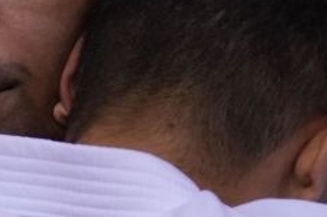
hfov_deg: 2.0
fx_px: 9207
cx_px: 77
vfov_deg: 1.4
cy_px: 172
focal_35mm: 1015
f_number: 2.8
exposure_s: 1/1000
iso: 2000
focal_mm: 134
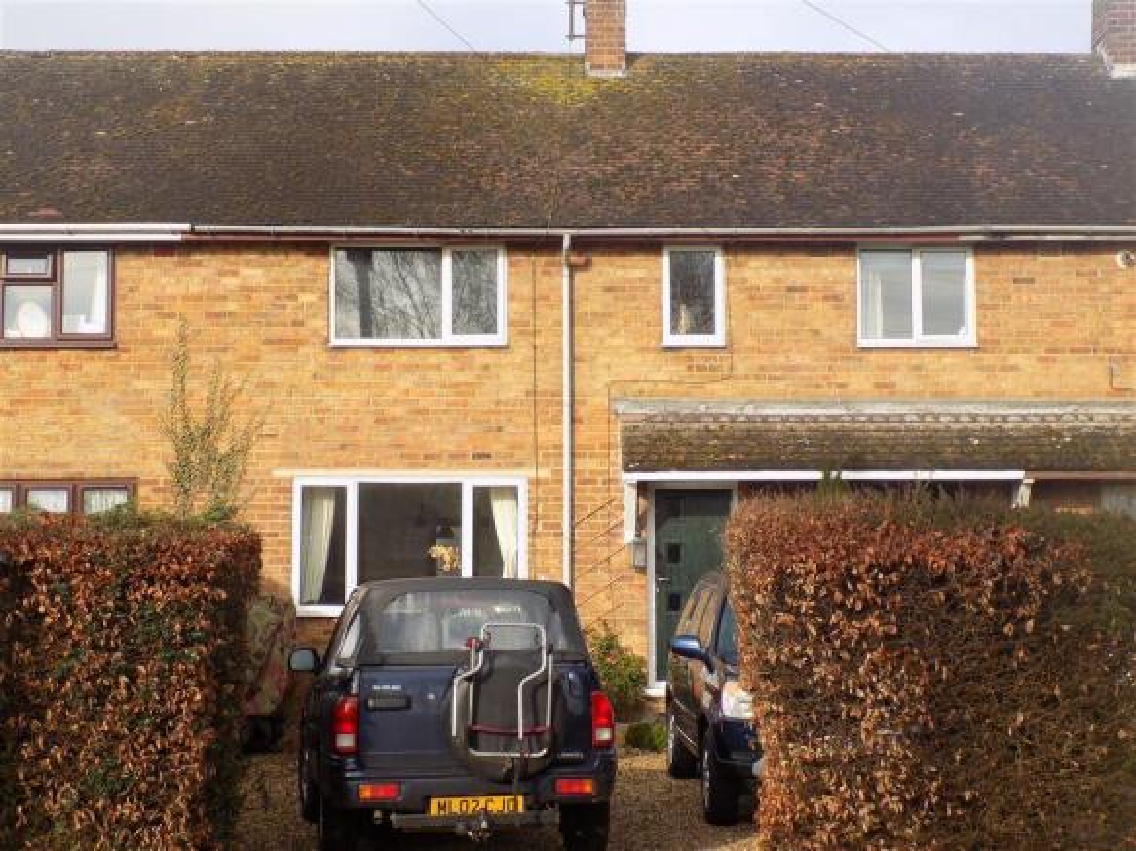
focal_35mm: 59
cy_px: 426
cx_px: 568
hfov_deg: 32.7
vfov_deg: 24.8
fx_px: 1936
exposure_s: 1/200
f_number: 4
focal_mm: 10.5
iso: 80
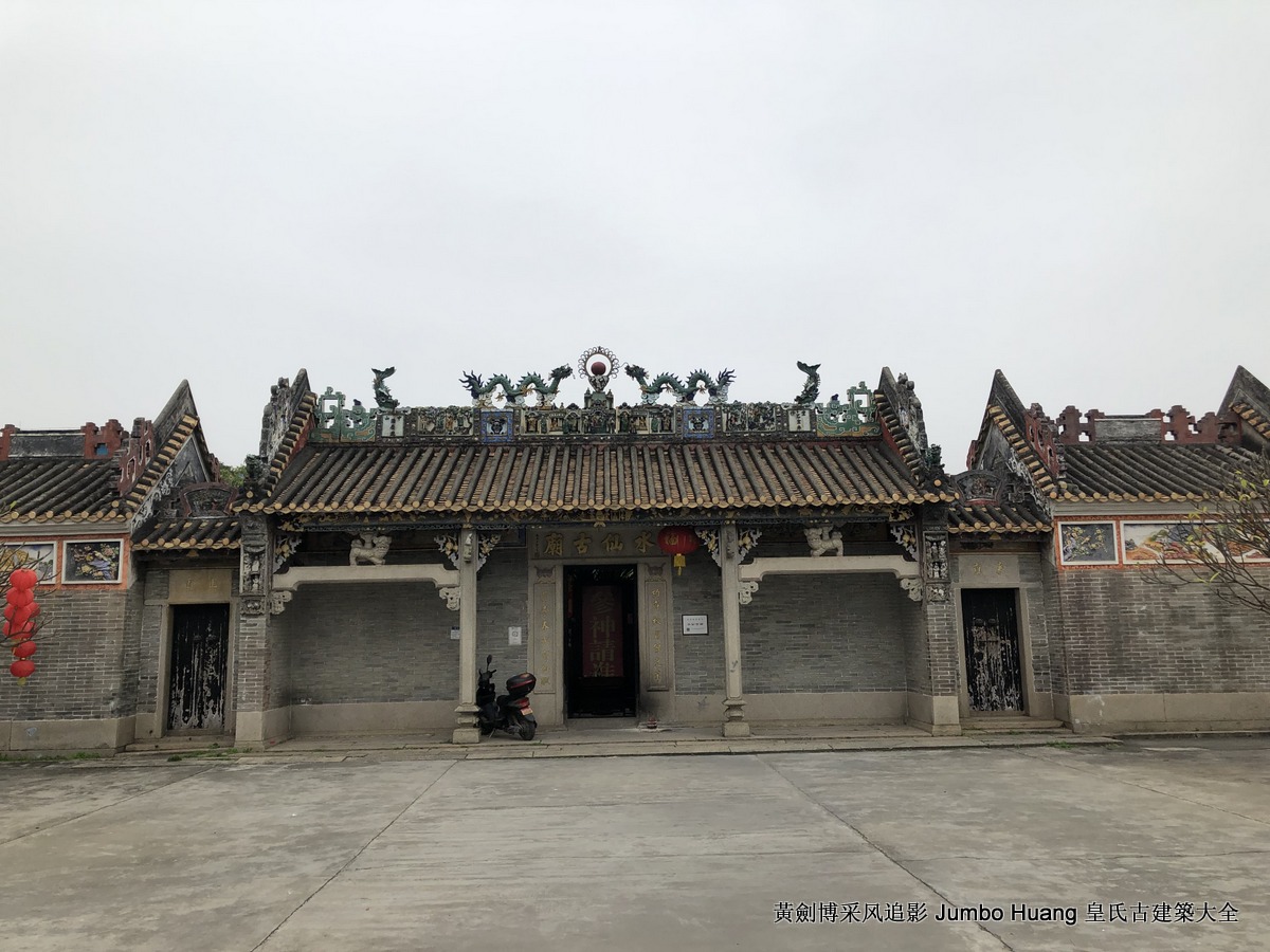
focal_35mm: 28
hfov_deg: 63.4
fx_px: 1027
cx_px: 635
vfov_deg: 49.7
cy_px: 476
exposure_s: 1/906
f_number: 1.8
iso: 20
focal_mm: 3.99
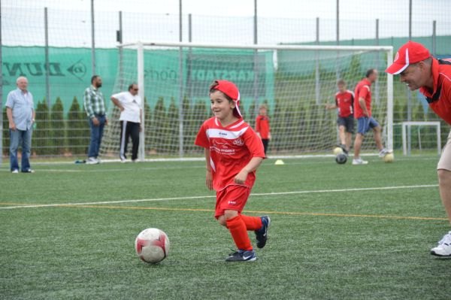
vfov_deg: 8.7
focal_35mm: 158
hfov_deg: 13.1
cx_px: 226
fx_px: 1971
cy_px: 150
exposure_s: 1/1000
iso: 400
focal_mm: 105
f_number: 5.3
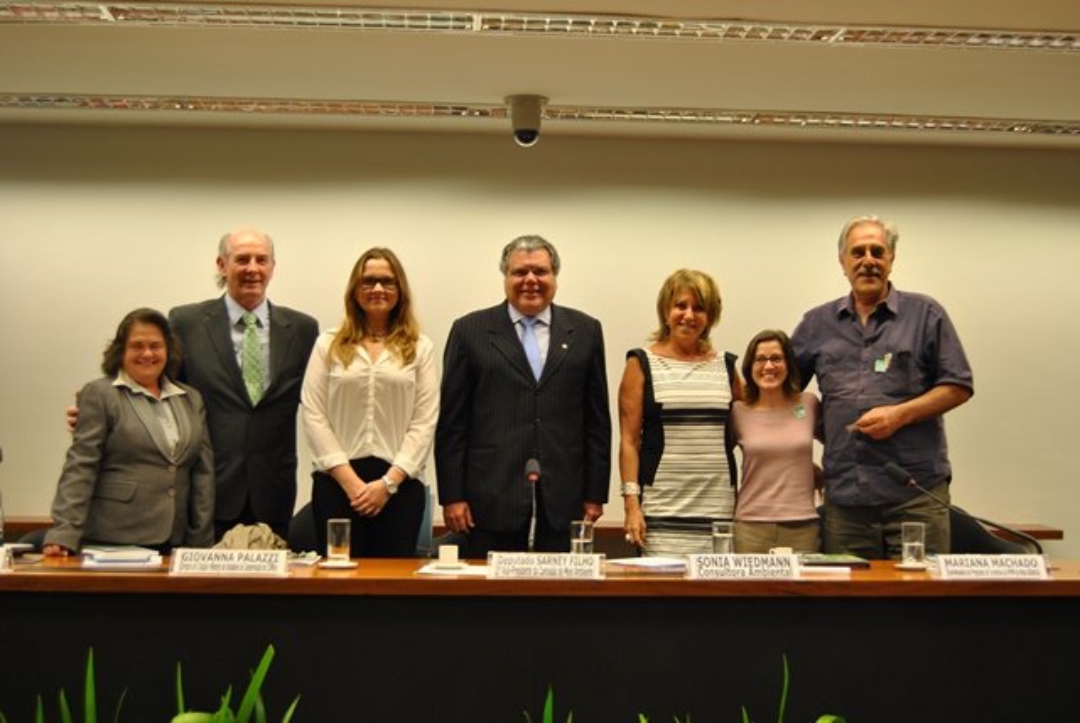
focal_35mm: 51
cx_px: 540
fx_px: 1531
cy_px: 362
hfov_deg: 38.8
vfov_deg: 26.5
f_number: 4.5
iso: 200
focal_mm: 34
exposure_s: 1/30
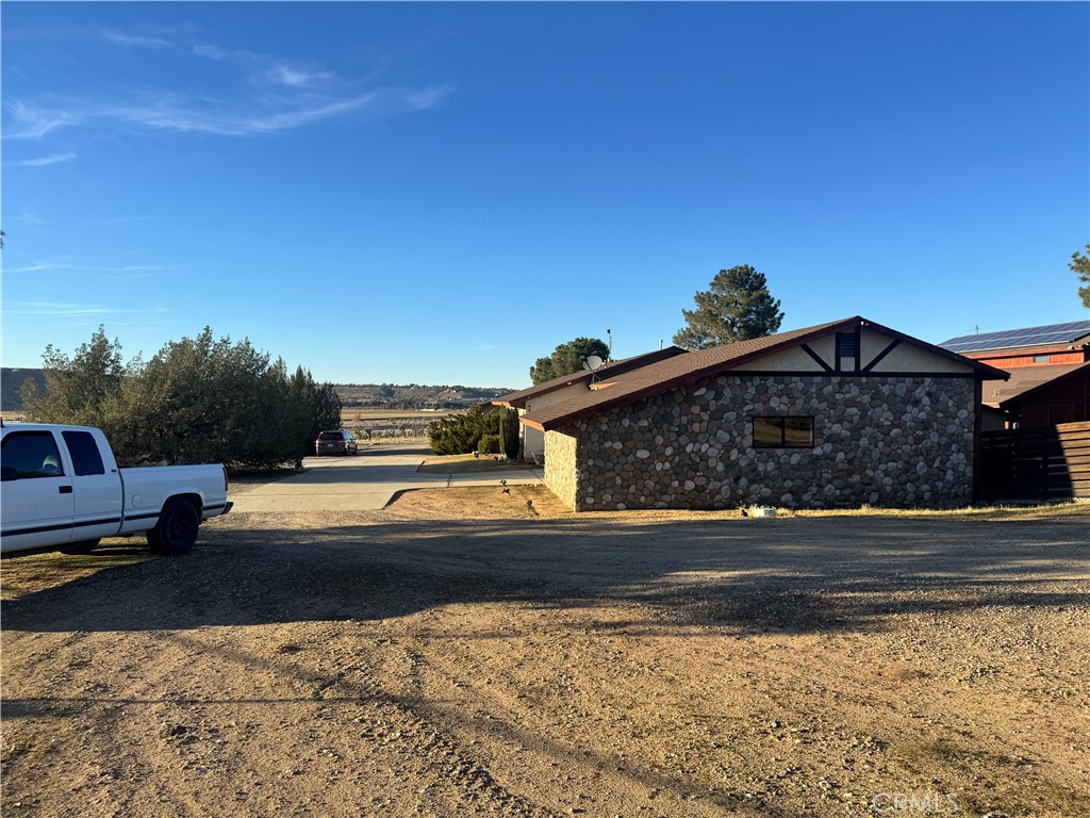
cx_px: 545
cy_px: 409
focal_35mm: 24
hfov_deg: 71.6
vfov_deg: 56.8
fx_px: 756
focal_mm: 6.76
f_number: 1.78
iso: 80
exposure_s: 1/3096
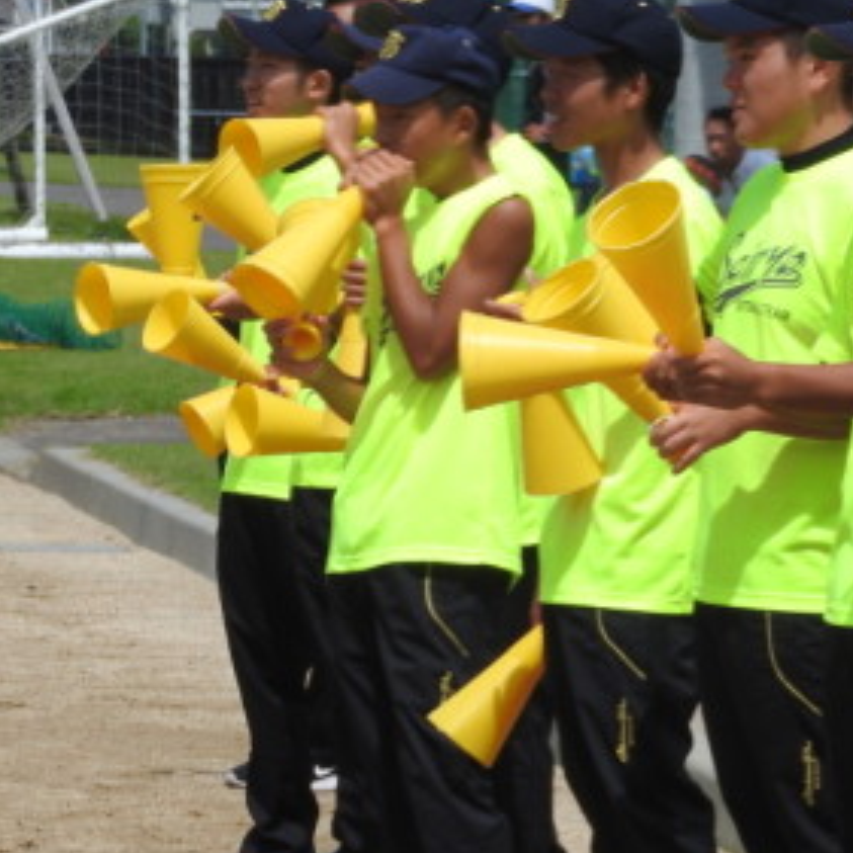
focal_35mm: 415
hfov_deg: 4.2
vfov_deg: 4.2
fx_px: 11570
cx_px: 565
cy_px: 307
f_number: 5.3
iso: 100
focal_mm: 39.4
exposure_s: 1/800
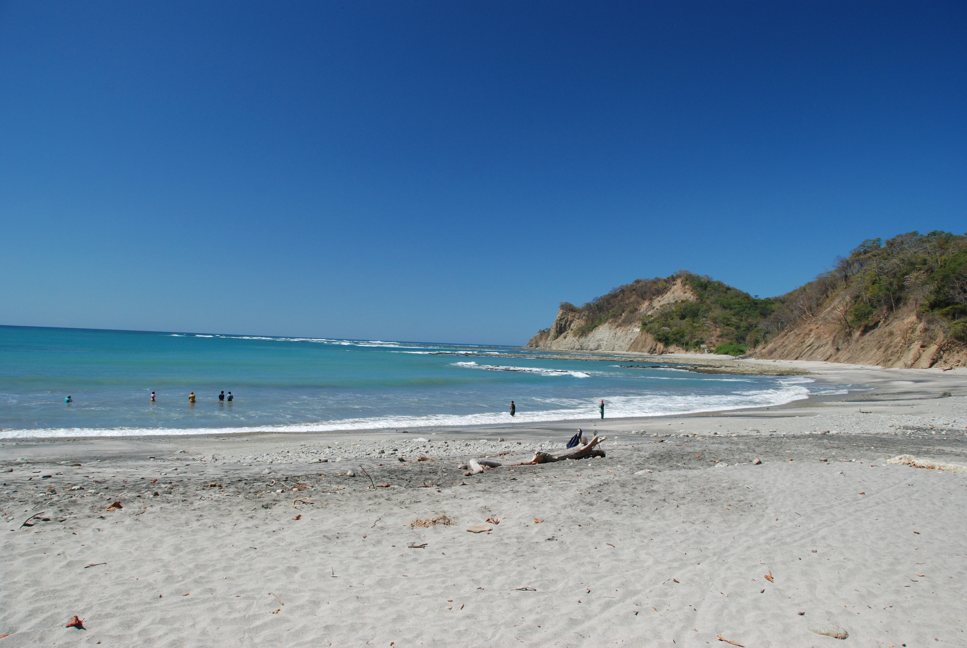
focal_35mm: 27
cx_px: 484
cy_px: 324
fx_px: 726
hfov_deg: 67.3
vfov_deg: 48.1
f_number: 9
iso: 250
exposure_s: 1/320
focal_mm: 18
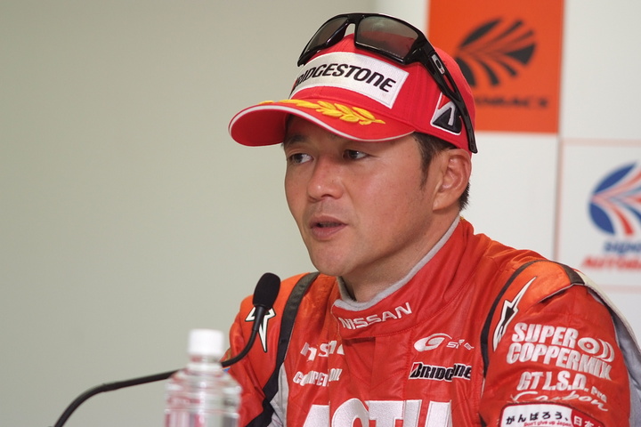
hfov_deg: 7.6
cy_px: 214
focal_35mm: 270
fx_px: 4807
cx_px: 320
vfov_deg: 5.1
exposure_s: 1/250
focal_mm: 180
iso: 800
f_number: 2.8
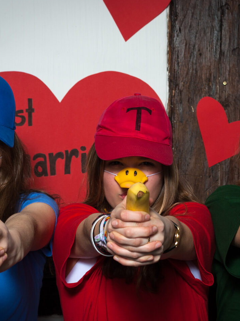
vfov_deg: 16.5
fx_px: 1107
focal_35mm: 120
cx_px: 135
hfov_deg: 12.4
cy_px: 160
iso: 100
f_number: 9
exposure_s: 1/125
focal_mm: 55
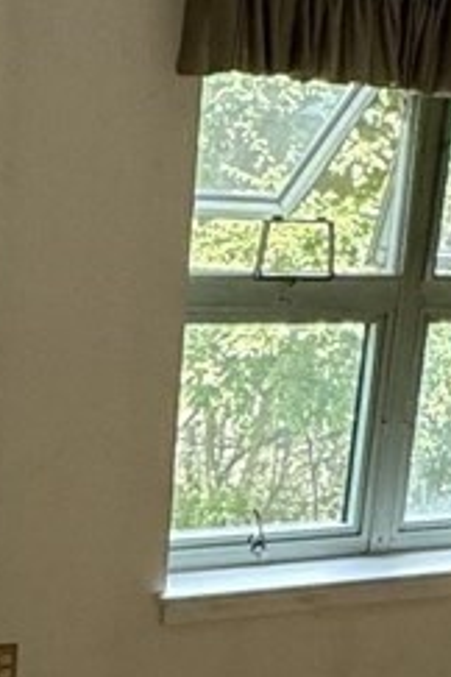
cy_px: 866
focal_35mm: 92
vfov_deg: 20.4
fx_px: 1729
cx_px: 92
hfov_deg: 14.8
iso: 100
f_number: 2.2
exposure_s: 1/99
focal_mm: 2.22
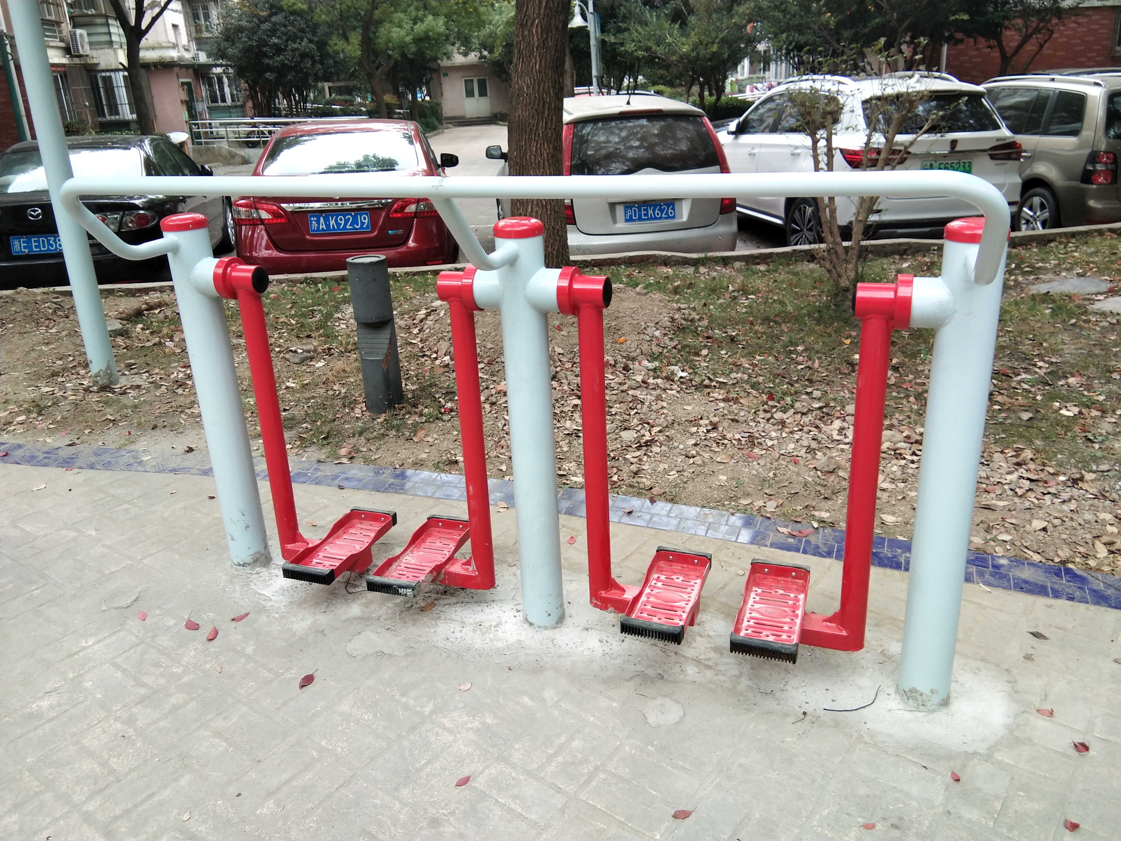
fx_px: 1004
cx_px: 560
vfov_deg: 45.4
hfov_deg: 58.4
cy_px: 420
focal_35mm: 31
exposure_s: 1/108
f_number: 2.2
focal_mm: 3.69
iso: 50
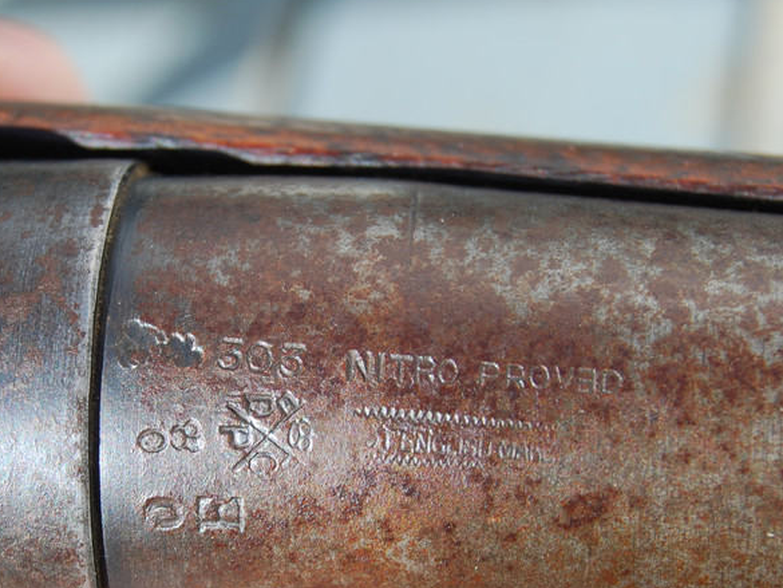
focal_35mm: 112
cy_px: 399
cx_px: 310
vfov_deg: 13.2
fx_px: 2534
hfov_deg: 17.5
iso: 100
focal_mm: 38
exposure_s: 1/125
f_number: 8
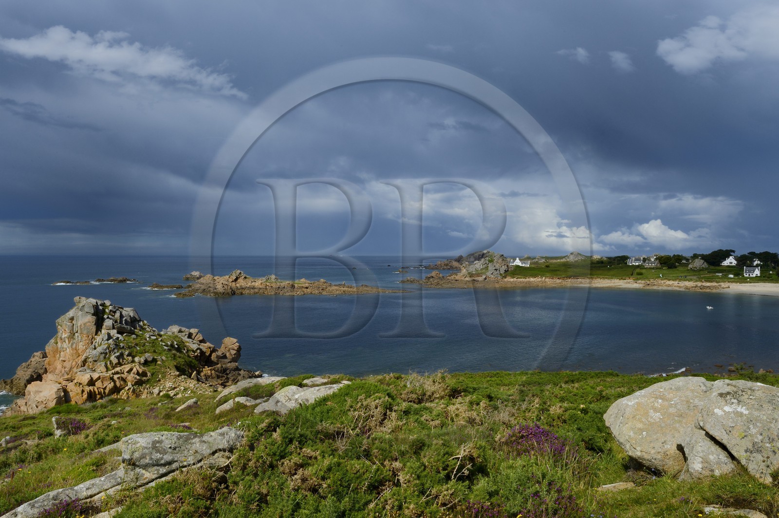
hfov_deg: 73.8
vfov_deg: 53.1
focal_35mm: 24
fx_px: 519
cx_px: 390
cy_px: 259
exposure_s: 1/200
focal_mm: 24
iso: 200
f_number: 18
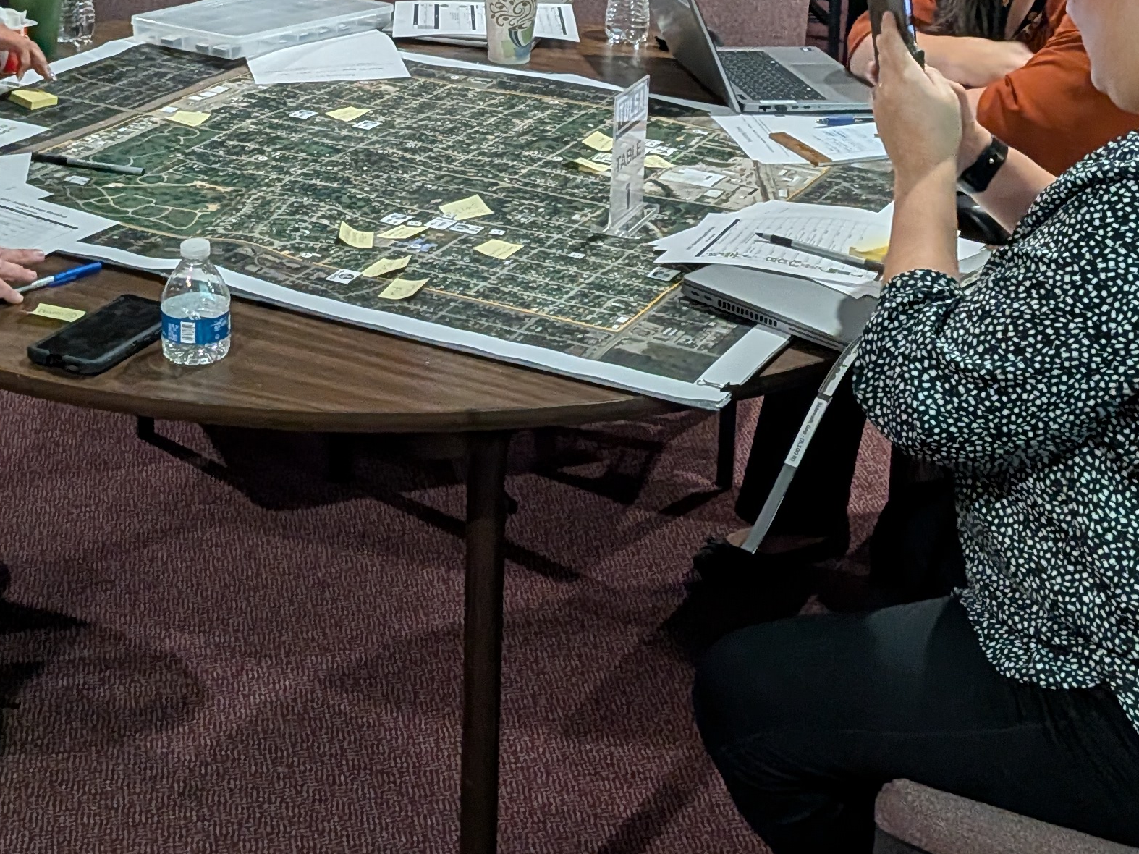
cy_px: 58
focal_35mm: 61
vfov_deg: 23.3
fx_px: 2007
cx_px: 464
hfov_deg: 31.6
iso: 95
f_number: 1.7
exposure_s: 1/75
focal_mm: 4.53
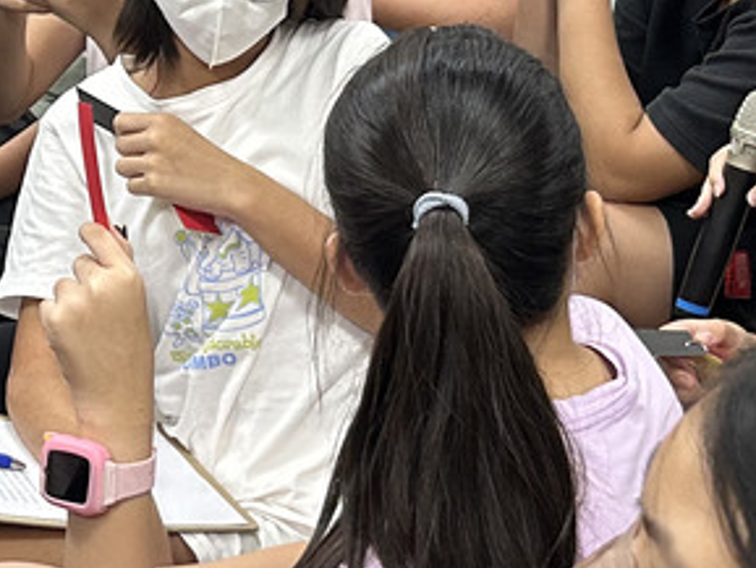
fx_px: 2360
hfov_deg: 18.1
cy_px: 311
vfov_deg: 13.7
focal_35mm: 108
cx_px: 238
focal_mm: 5.7
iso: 125
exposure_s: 1/76
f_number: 1.5
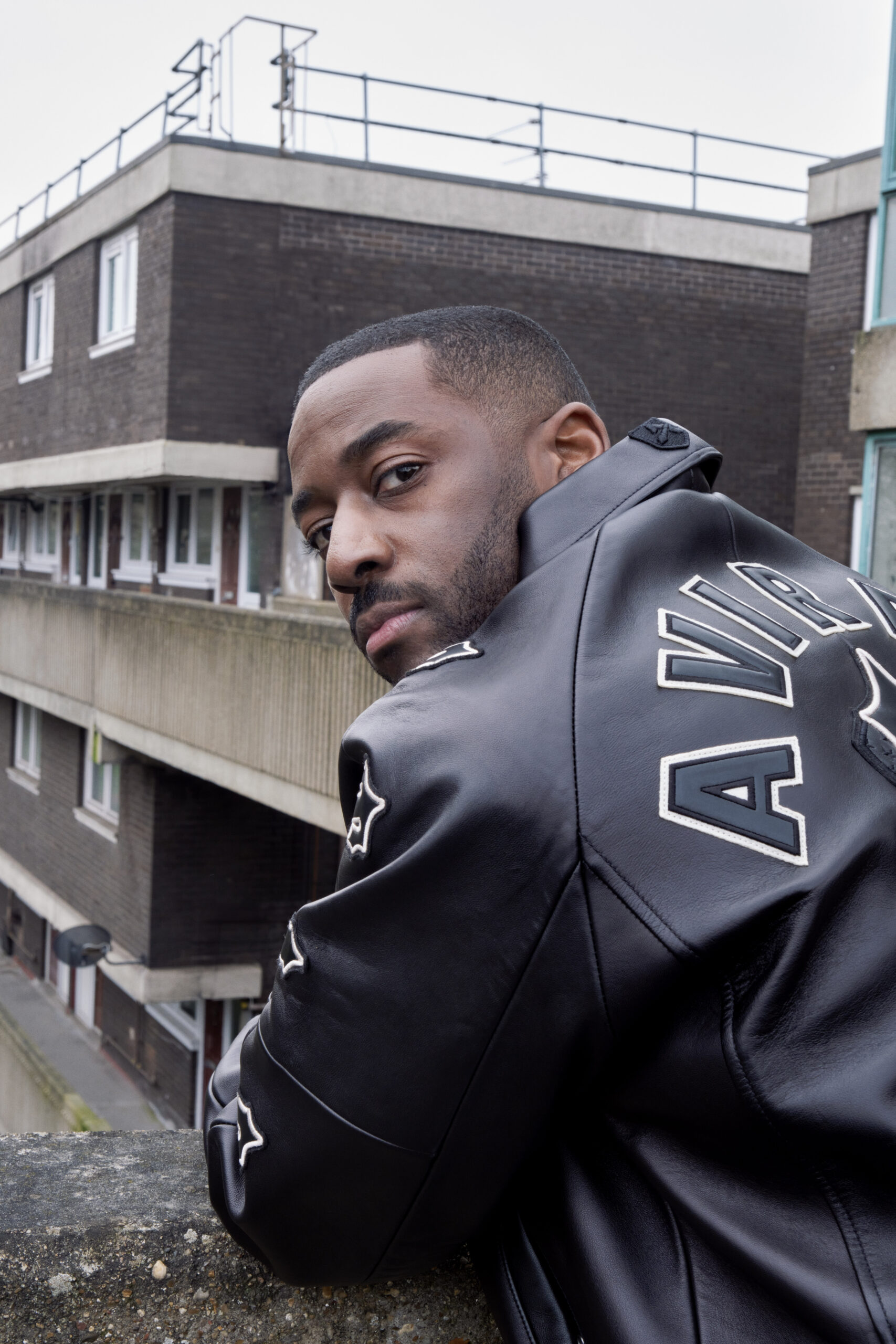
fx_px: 1680
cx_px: 448
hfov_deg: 29.9
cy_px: 672
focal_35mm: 45
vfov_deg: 43.6
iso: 800
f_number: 10
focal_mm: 30.2
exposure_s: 1/105
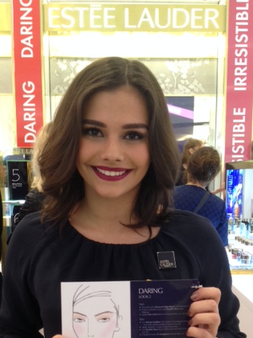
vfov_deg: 35.6
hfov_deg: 27.5
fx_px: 517
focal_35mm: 53
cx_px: 129
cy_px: 243
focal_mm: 4.28
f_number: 2.4
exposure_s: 1/20
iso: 160
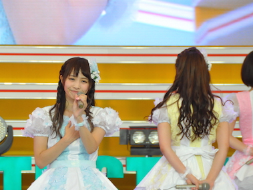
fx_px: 3368
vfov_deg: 3.2
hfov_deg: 4.3
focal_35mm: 461
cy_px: 126
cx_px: 71
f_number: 5.6
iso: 1000
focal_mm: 200
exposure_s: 1/640
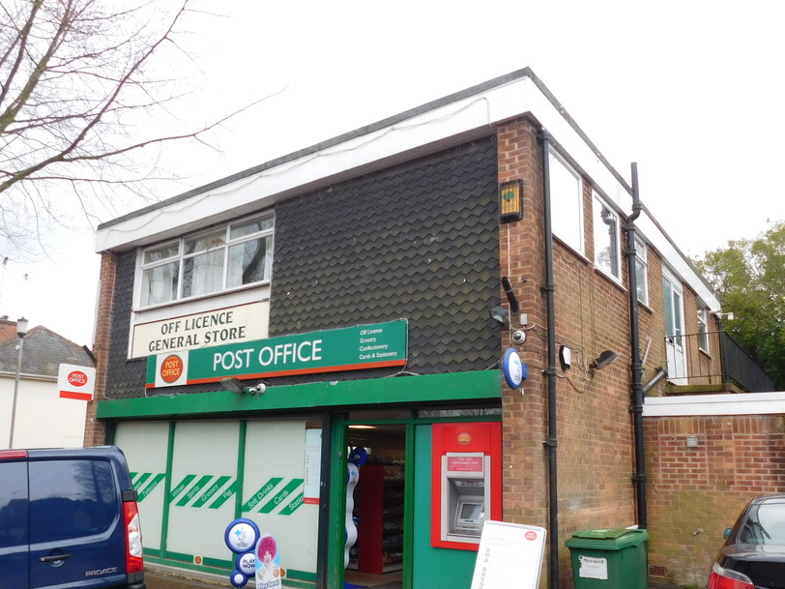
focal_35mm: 29
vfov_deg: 47.9
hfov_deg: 61.7
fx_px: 658
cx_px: 390
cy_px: 354
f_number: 3
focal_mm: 4
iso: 125
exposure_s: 1/320
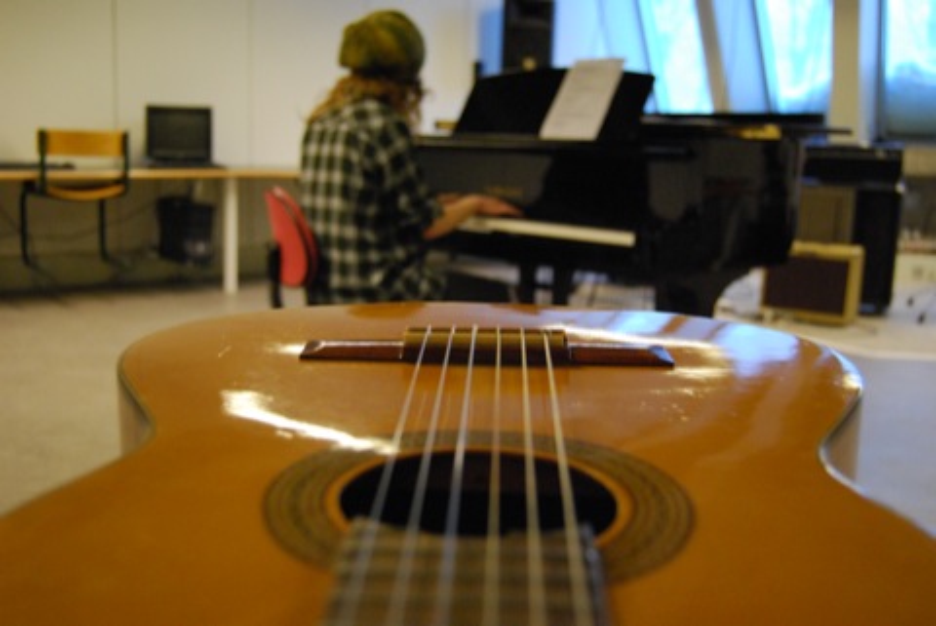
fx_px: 1015
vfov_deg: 34.3
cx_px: 468
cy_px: 313
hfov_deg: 49.5
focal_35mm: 39
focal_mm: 26
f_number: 4
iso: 1600
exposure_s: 1/60
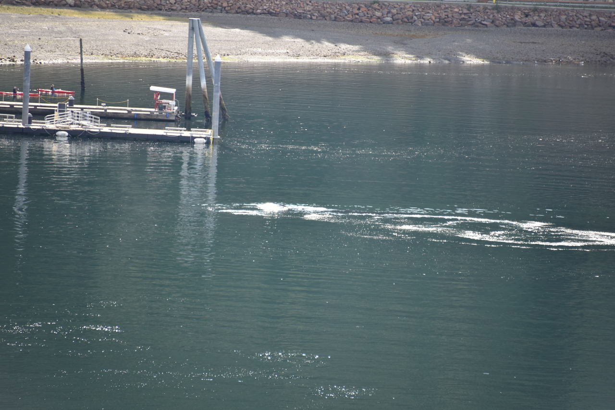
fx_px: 5126
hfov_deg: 6.9
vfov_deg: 4.6
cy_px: 205
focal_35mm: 300
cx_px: 308
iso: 500
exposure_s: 1/640
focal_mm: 300
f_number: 5.6
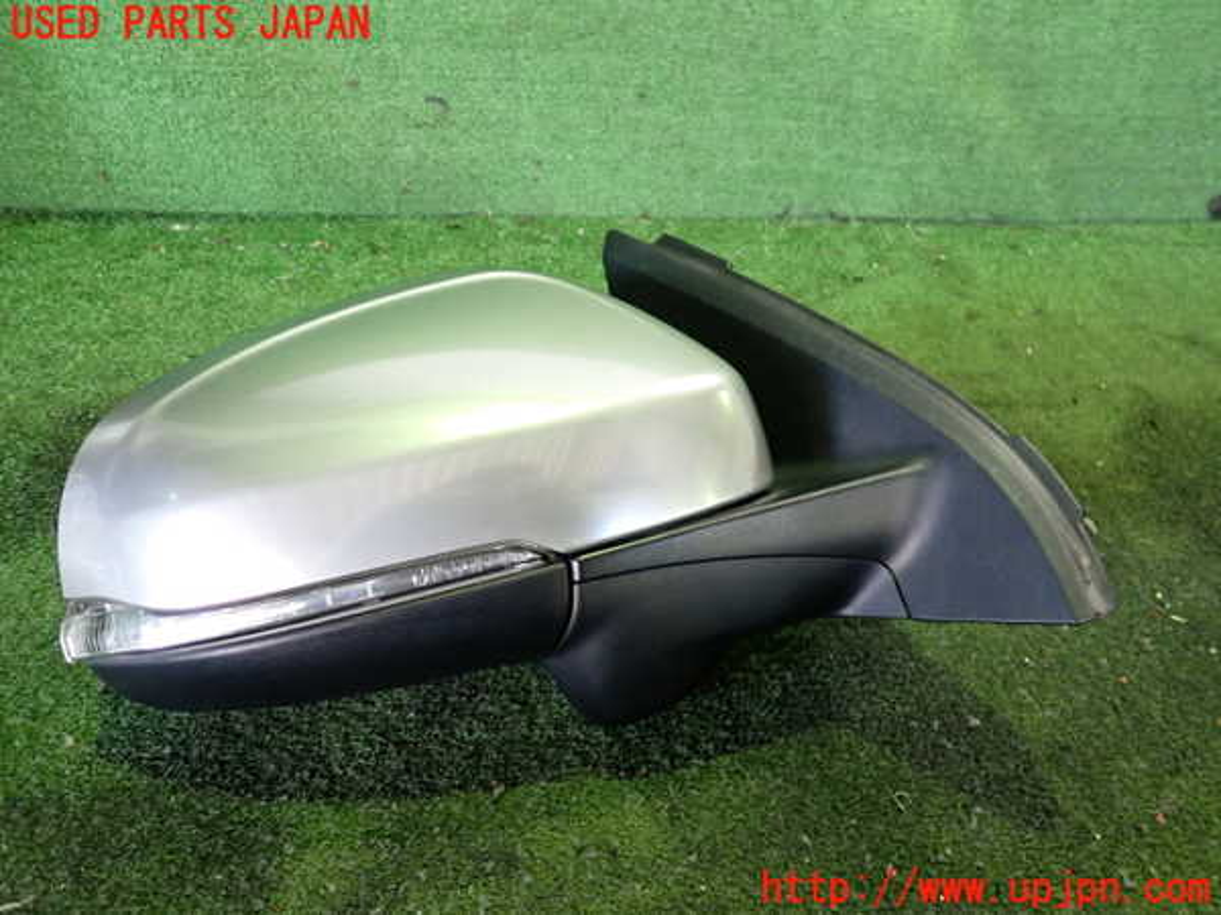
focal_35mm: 30
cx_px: 610
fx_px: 1058
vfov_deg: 46.8
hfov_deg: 60.0
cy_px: 458
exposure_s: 1/30
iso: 500
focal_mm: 5.4
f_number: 2.3
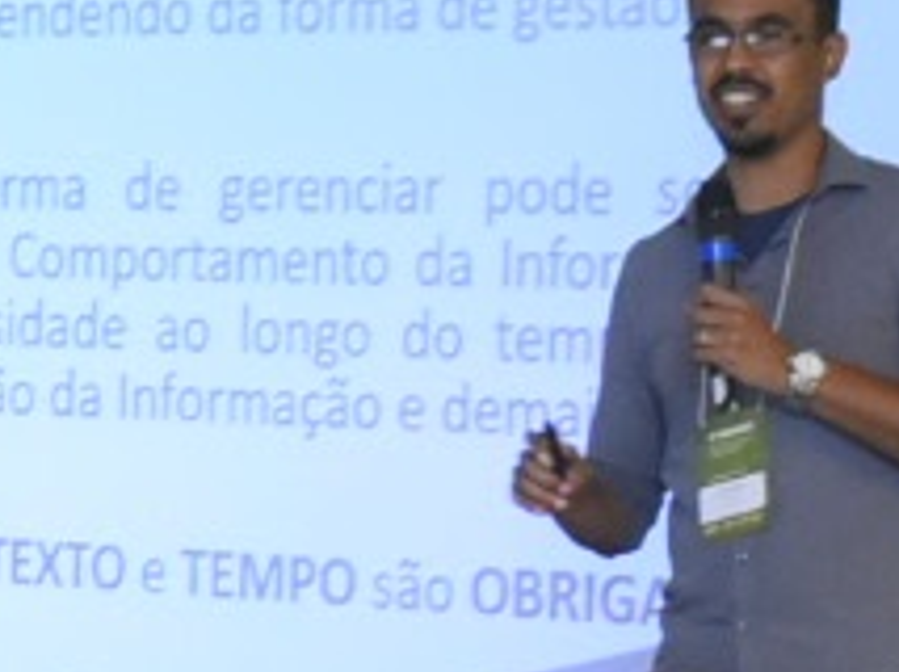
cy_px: 1075
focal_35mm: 255
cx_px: 454
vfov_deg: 5.7
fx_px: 6615
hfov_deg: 7.8
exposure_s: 1/125
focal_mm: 35
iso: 3200
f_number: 4
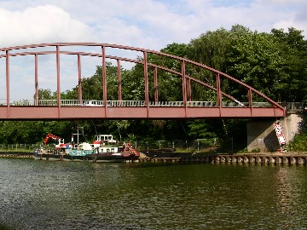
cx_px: 64
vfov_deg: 25.6
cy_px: 88
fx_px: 506
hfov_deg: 32.9
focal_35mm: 57
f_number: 8
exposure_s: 1/138
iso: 50
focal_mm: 8.9
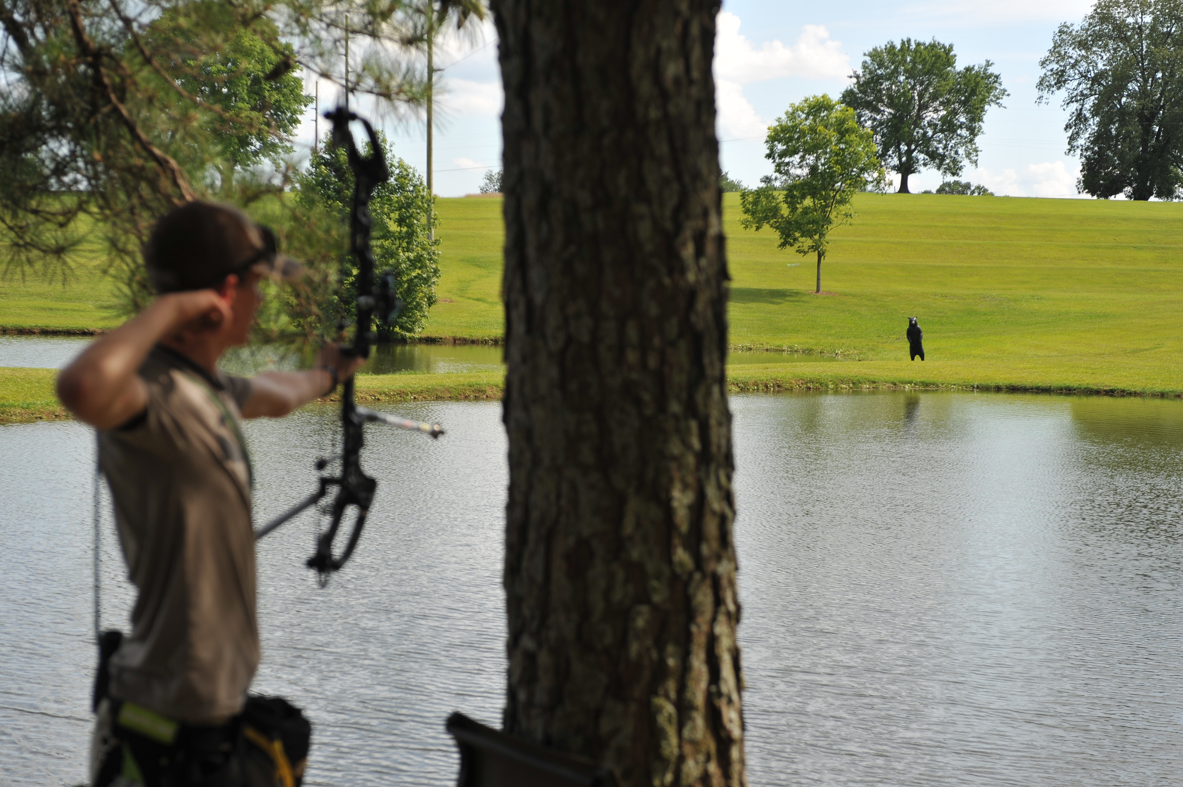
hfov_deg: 28.9
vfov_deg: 19.4
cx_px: 592
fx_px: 2299
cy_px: 394
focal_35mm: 70
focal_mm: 70
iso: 200
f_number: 5.6
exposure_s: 1/800
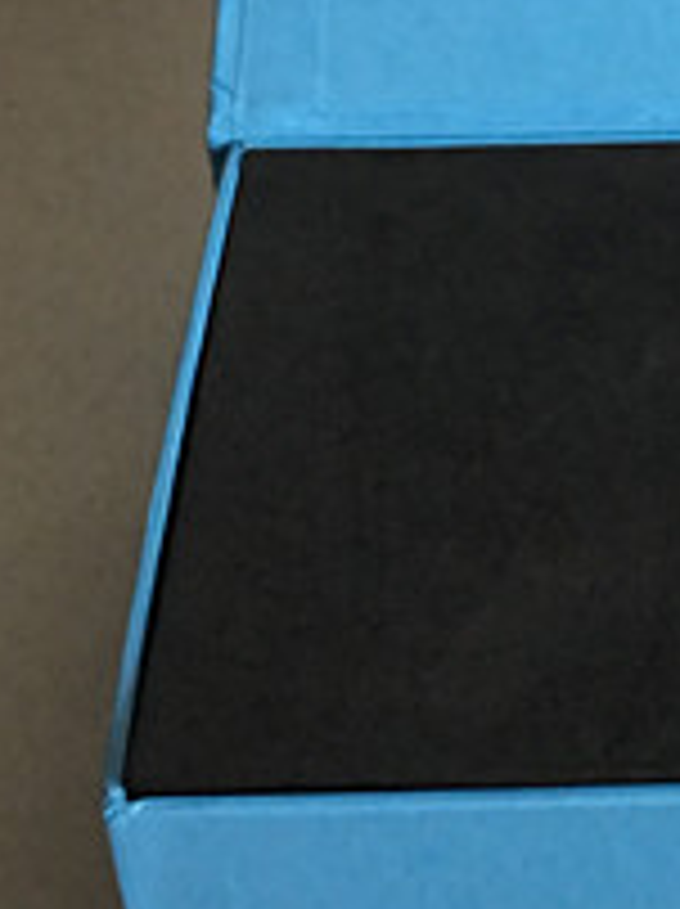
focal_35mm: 92
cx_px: 630
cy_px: 162
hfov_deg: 15.8
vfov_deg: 21.0
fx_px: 2415
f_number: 2.2
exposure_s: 1/10
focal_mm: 4.15
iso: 100
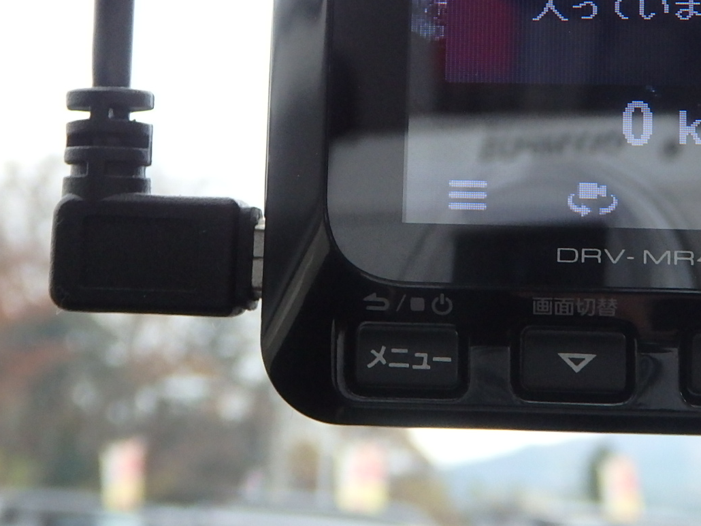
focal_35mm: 69
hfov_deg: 28.1
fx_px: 1397
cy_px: 119
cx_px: 423
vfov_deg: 21.1
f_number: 3.6
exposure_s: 1/500
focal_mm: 6.6
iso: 500
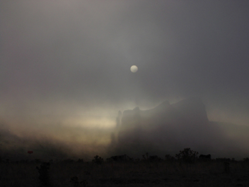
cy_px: 94
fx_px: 820
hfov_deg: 17.3
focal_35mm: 114
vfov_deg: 13.0
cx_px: 124
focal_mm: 17.4
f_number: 9
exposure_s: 1/125
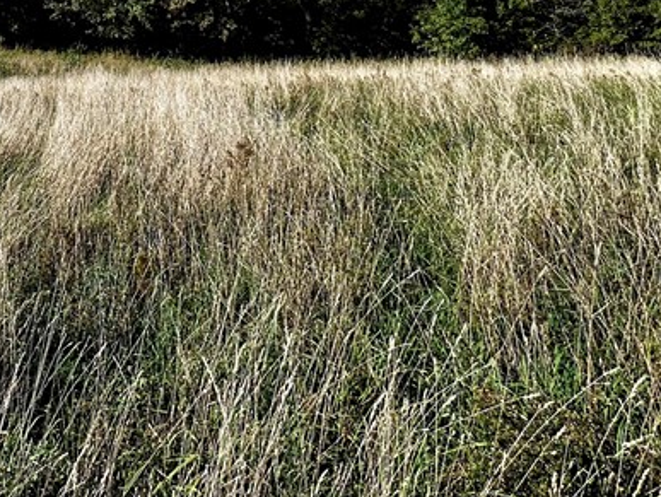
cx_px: 36
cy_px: -63
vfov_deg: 33.3
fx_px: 707
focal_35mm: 37
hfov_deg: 44.4
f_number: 2.2
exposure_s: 1/1182
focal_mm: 2.22
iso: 40
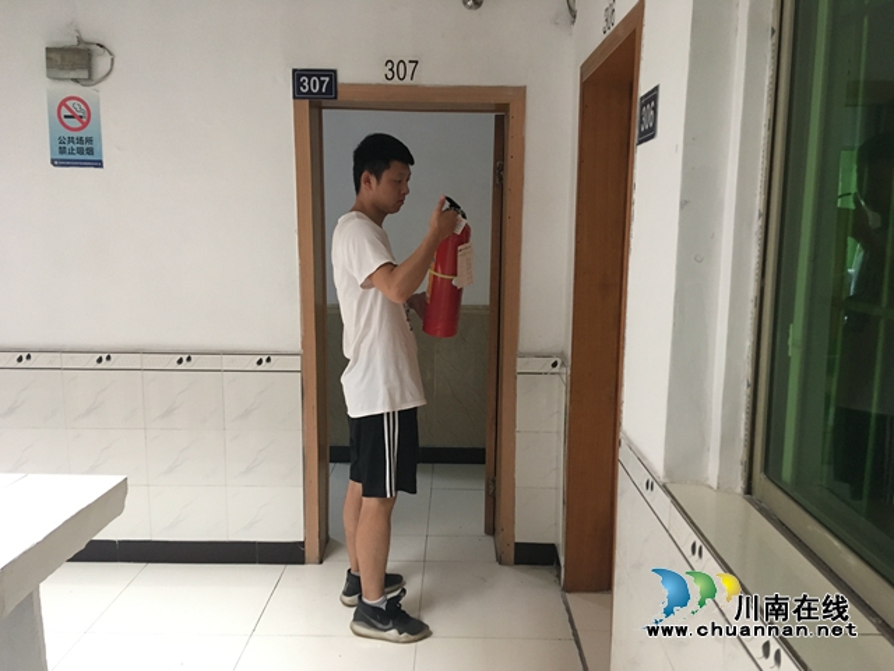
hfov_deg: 61.7
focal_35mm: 29
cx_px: 447
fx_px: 749
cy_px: 336
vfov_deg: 48.2
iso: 250
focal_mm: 4.15
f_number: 2.2
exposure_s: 1/33
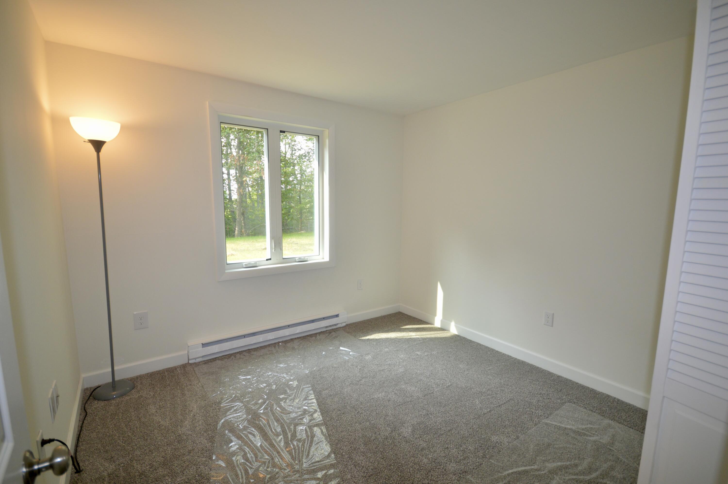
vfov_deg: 71.9
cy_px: 242
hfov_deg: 95.0
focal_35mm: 16
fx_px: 333
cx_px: 364
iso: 450
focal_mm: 11
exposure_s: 1/60
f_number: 4.2
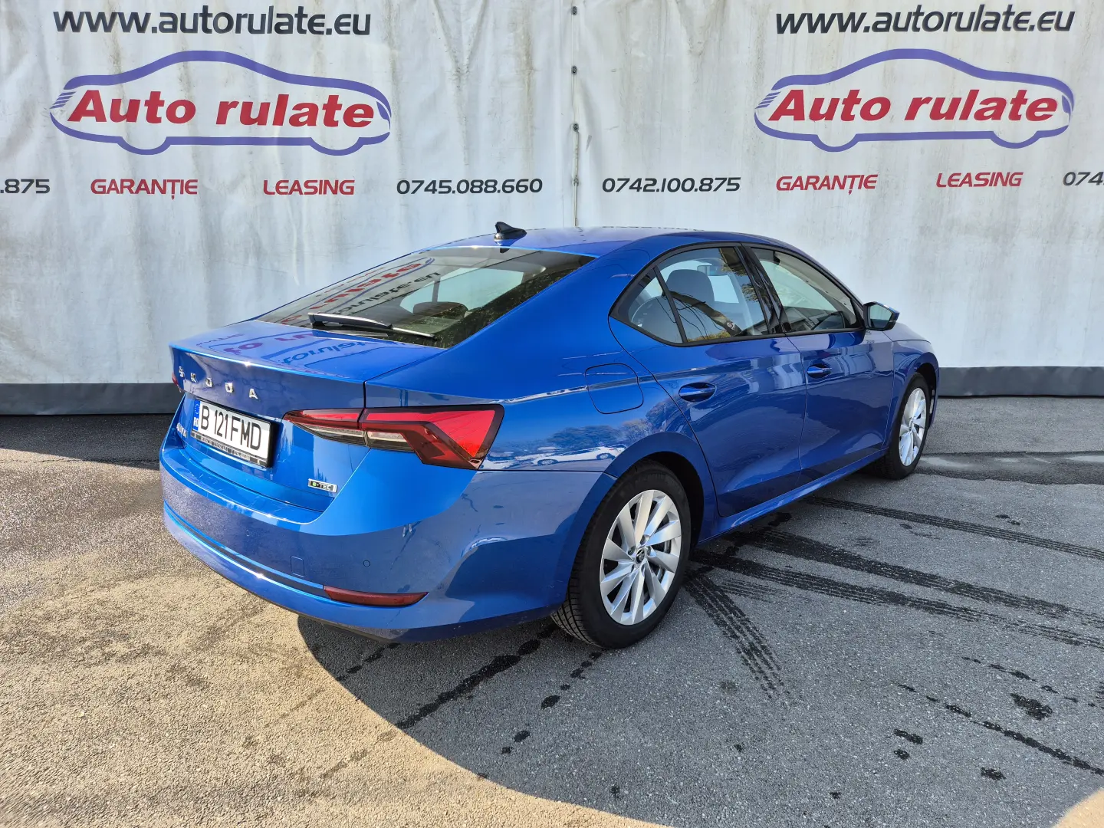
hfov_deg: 73.9
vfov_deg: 58.9
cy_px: 414
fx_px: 734
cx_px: 552
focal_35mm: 23
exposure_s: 1/364
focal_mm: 5.4
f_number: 1.8
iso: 25
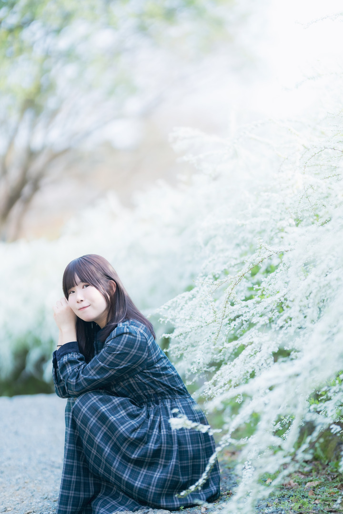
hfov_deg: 13.0
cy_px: 257
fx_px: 1501
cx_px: 172
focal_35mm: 105
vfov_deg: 19.5
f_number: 1.4
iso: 100
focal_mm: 105
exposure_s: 1/2500
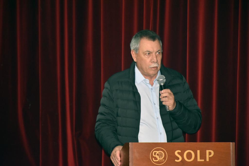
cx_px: 124
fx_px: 1453
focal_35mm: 210
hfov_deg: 9.8
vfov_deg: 6.5
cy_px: 83
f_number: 5.6
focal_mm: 140
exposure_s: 1/60
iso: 1600
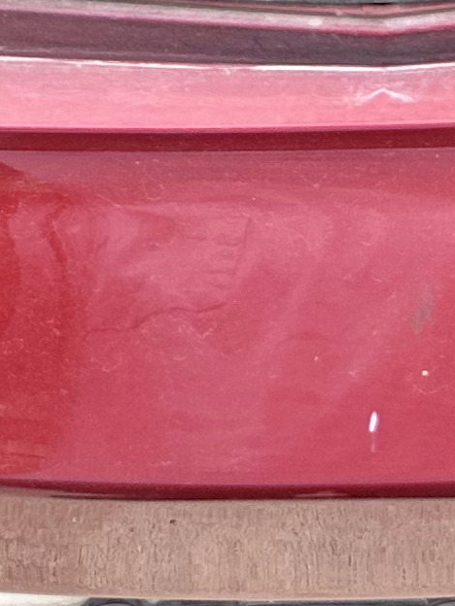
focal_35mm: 155
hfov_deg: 9.6
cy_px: -1262
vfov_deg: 9.6
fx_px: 2716
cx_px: 256
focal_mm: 6.86
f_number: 1.78
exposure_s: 1/197
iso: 64
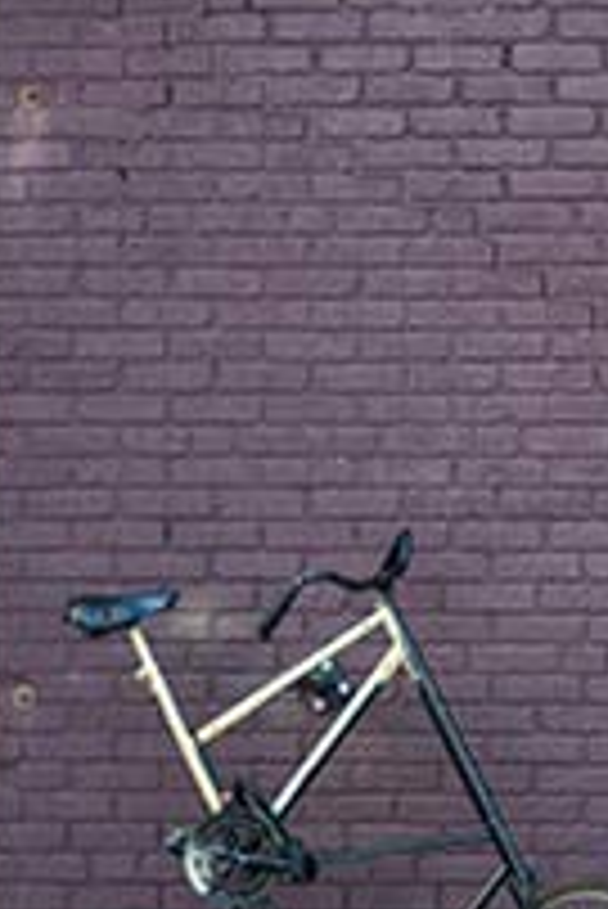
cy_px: 470
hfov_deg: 11.2
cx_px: 1031
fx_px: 2908
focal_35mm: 115
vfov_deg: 17.8
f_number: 2.8
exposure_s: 1/250
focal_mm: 40
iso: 200
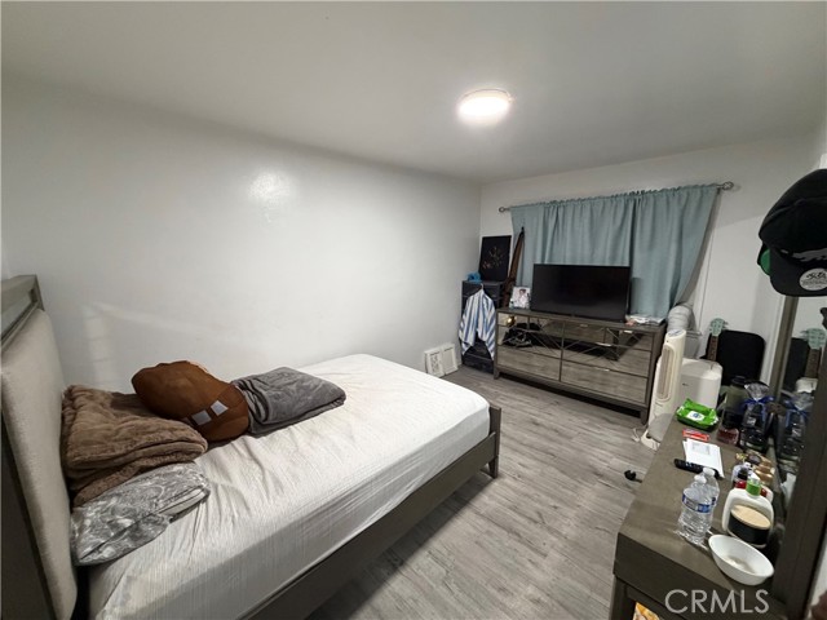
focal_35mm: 14
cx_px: 414
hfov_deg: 102.1
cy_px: 310
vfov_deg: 85.7
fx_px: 334
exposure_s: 1/60
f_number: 2.2
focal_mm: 2.22
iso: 400
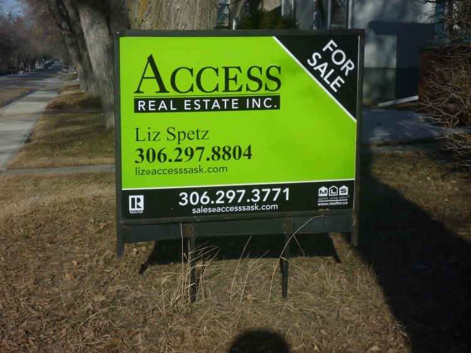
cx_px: 236
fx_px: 898
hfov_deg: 29.4
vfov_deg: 22.3
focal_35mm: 66
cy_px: 176
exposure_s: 1/640
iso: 80
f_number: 5.3
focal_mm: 11.7
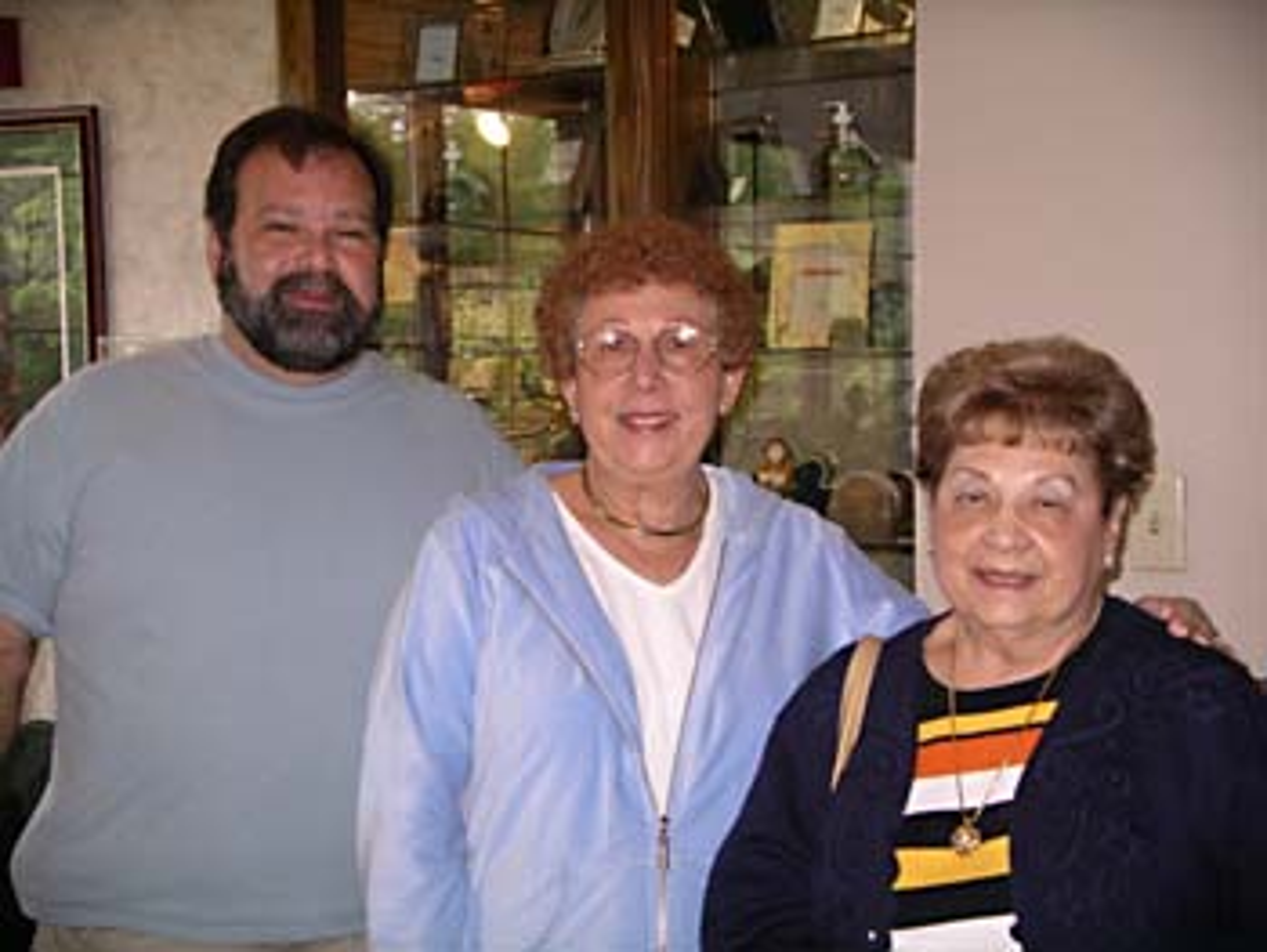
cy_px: 476
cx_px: 634
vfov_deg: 20.5
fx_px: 2637
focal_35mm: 72
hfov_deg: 27.0
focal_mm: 14.9
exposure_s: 1/54
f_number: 3.5
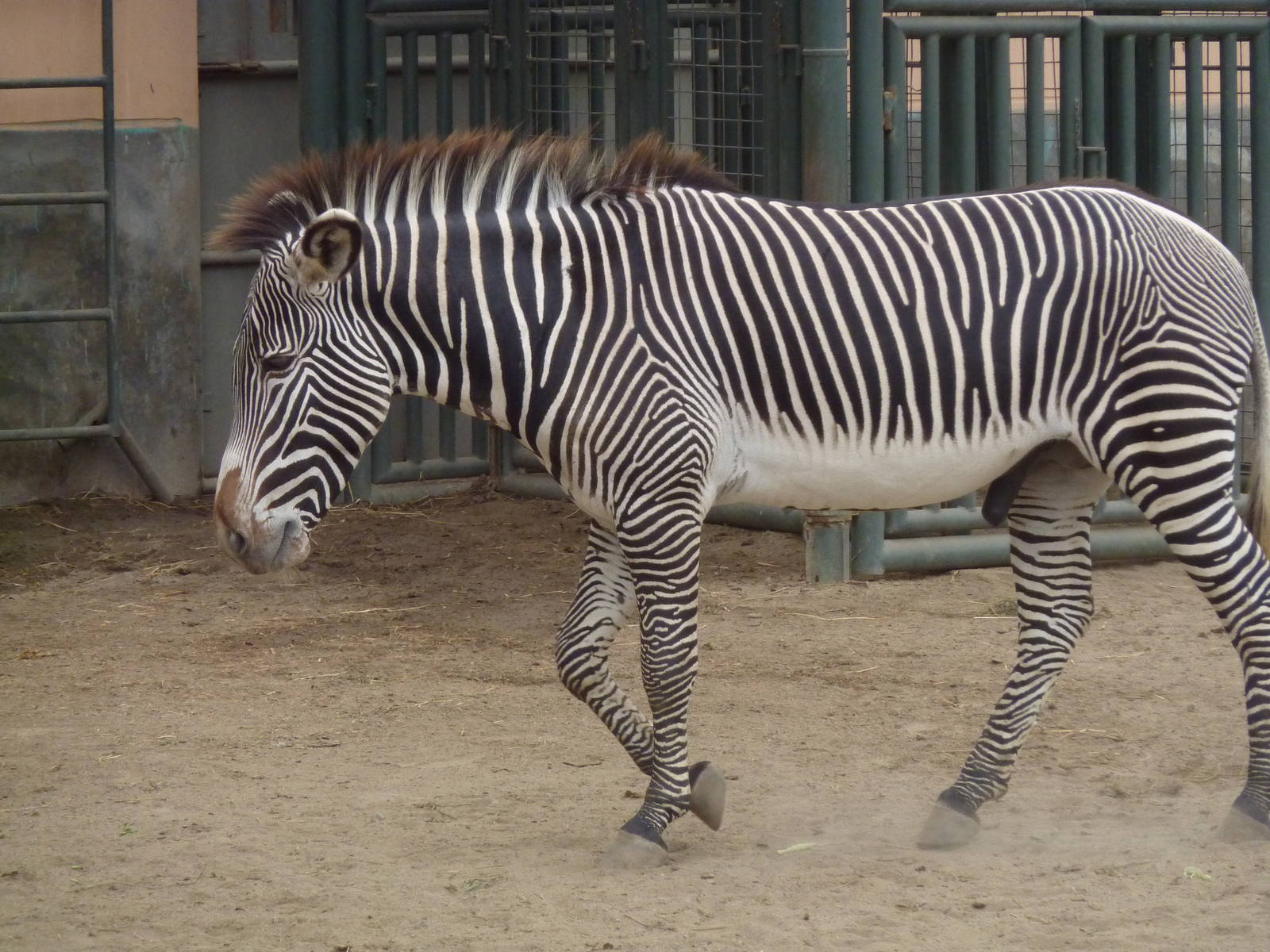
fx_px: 7705
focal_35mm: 210
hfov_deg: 9.4
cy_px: 476
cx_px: 635
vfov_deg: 7.1
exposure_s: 1/640
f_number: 4.6
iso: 320
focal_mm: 34.4
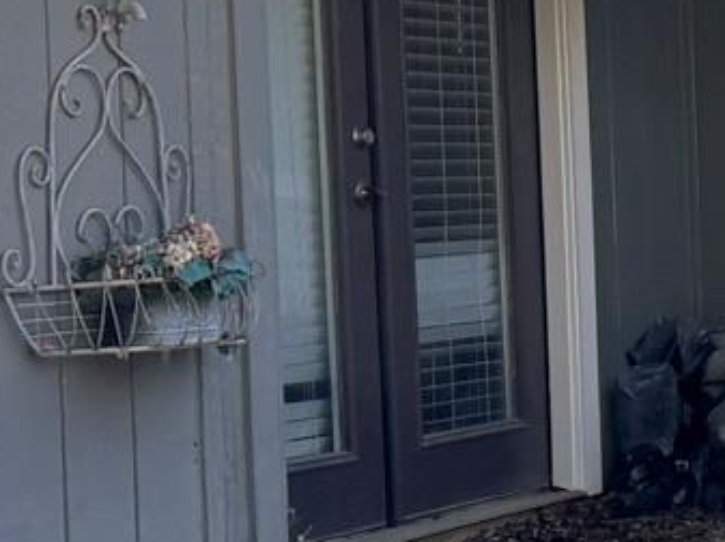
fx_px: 3055
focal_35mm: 146
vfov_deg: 10.1
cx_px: 1603
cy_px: 452
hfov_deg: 11.7
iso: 100
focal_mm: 6.76
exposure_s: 1/1075
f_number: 1.78
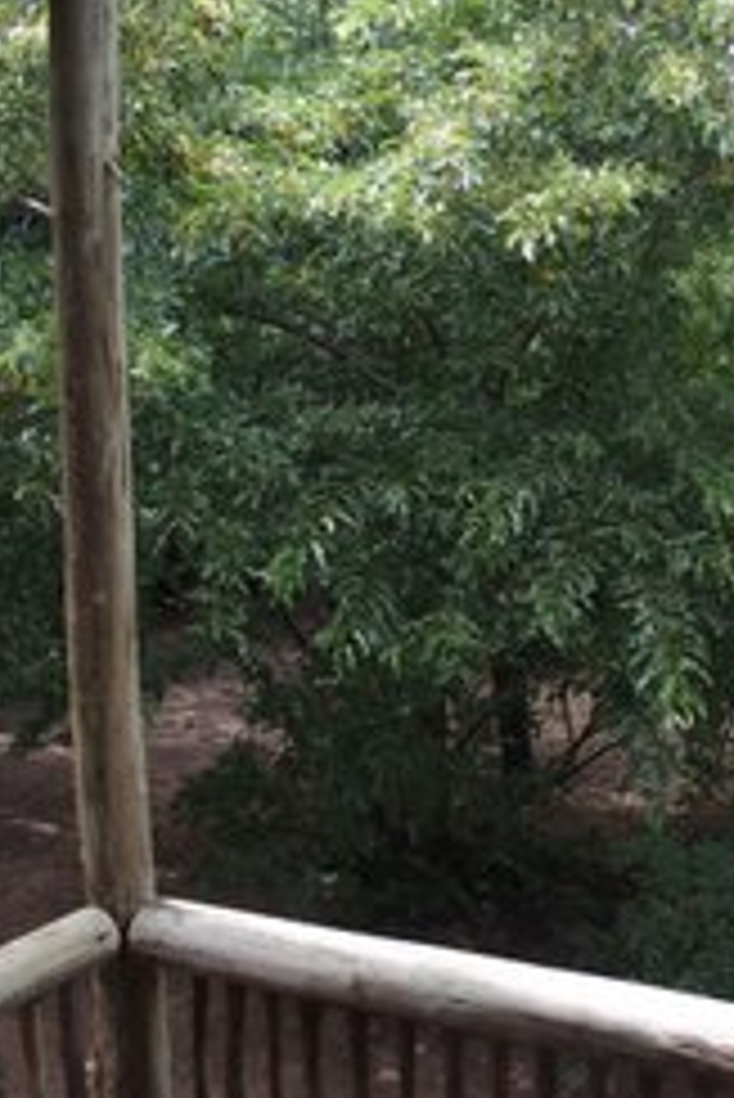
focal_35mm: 43
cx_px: 788
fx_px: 1313
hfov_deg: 28.6
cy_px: 513
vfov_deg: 45.4
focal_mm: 6
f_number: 3.2
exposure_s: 1/160
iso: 100
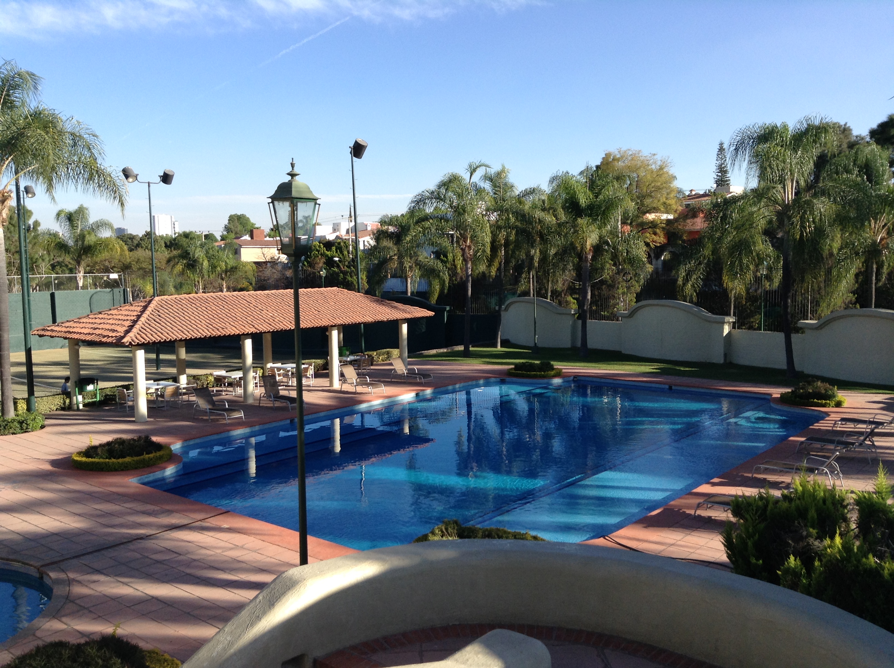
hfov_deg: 55.4
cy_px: 334
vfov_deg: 42.8
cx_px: 447
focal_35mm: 33
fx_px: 851
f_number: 2.4
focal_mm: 3.3
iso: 25
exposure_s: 1/579
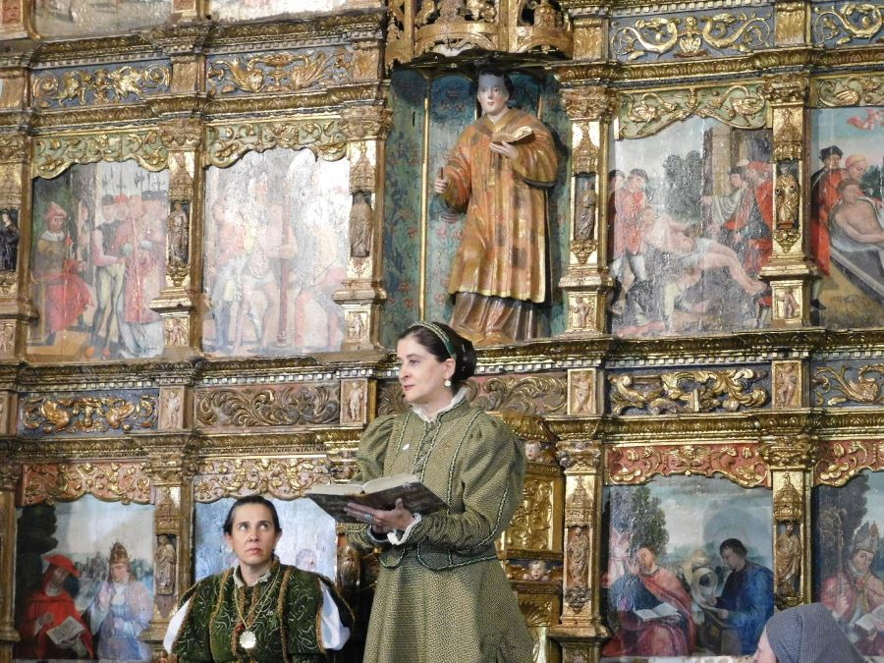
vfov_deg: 12.9
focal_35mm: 115
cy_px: 332
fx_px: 2937
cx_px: 442
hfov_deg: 17.1
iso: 800
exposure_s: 1/25
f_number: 4.8
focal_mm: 20.3
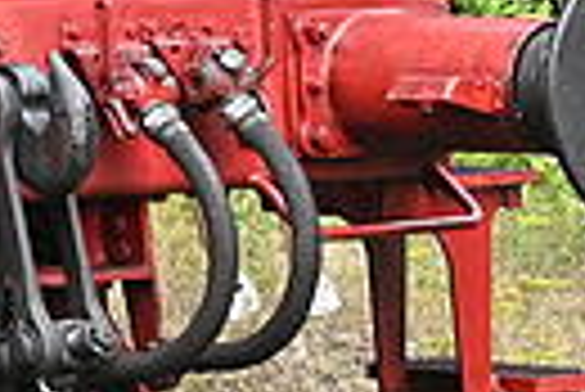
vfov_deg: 6.4
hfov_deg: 8.8
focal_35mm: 211
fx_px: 3429
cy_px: -381
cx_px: -821
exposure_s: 1/250
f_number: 5.6
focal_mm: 19.5
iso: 180
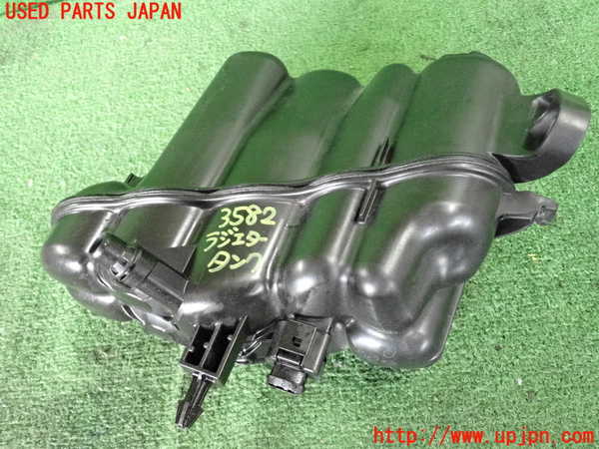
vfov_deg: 44.2
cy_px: 224
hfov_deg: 56.8
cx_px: 300
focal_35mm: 32
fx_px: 554
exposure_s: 1/125
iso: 2500
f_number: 2.4
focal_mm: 5.79
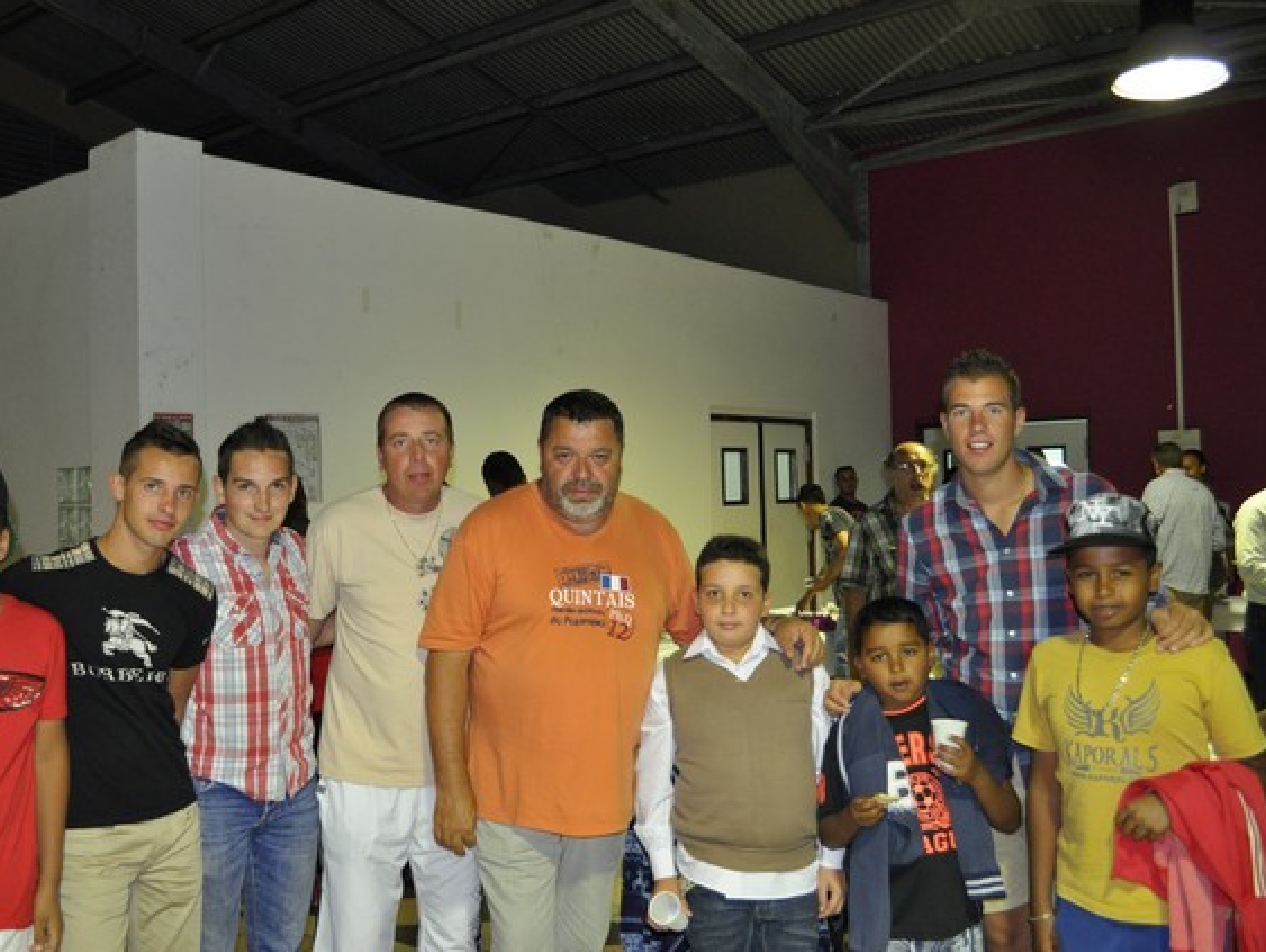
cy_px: 476
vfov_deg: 39.7
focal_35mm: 36
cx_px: 551
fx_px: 1317
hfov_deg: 51.2
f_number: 3.8
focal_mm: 22
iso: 800
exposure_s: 1/30
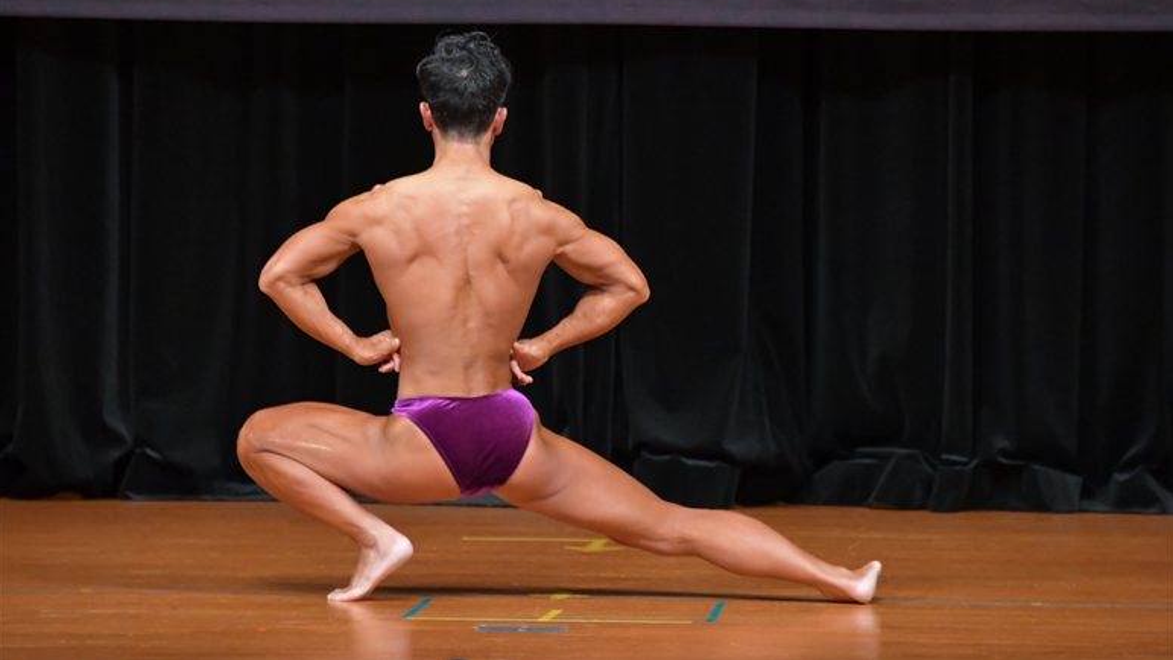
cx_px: 587
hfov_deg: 5.5
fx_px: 12253
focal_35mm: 394
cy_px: 271
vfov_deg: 3.1
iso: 5000
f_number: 5.6
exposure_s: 1/400
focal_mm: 250
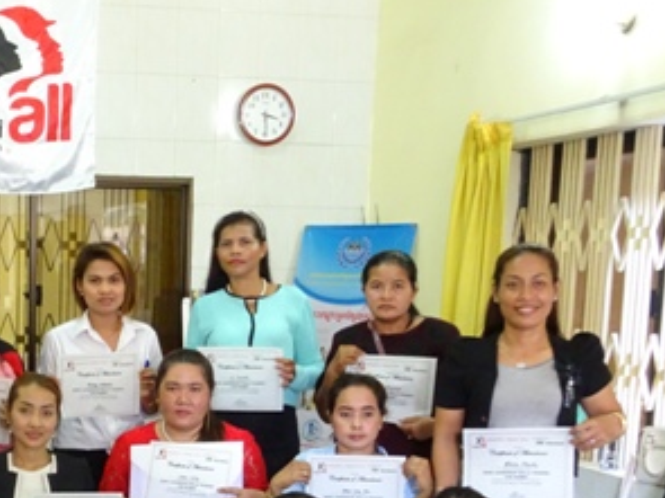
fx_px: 1210
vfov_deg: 22.7
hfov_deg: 29.0
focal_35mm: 63
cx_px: 23
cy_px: 453
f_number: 3.5
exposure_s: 1/8
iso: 800
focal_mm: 4.92
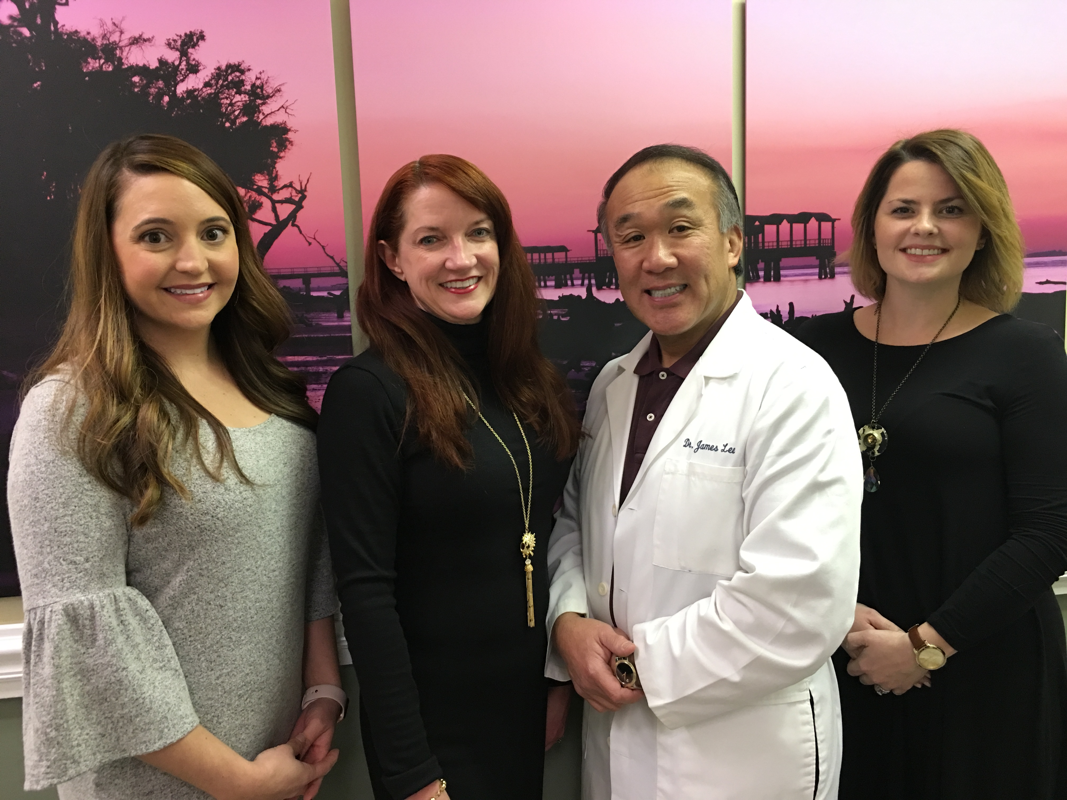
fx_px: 894
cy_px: 400
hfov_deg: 61.7
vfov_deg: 48.2
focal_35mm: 29
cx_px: 534
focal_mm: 4.15
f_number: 2.2
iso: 80
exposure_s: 1/15
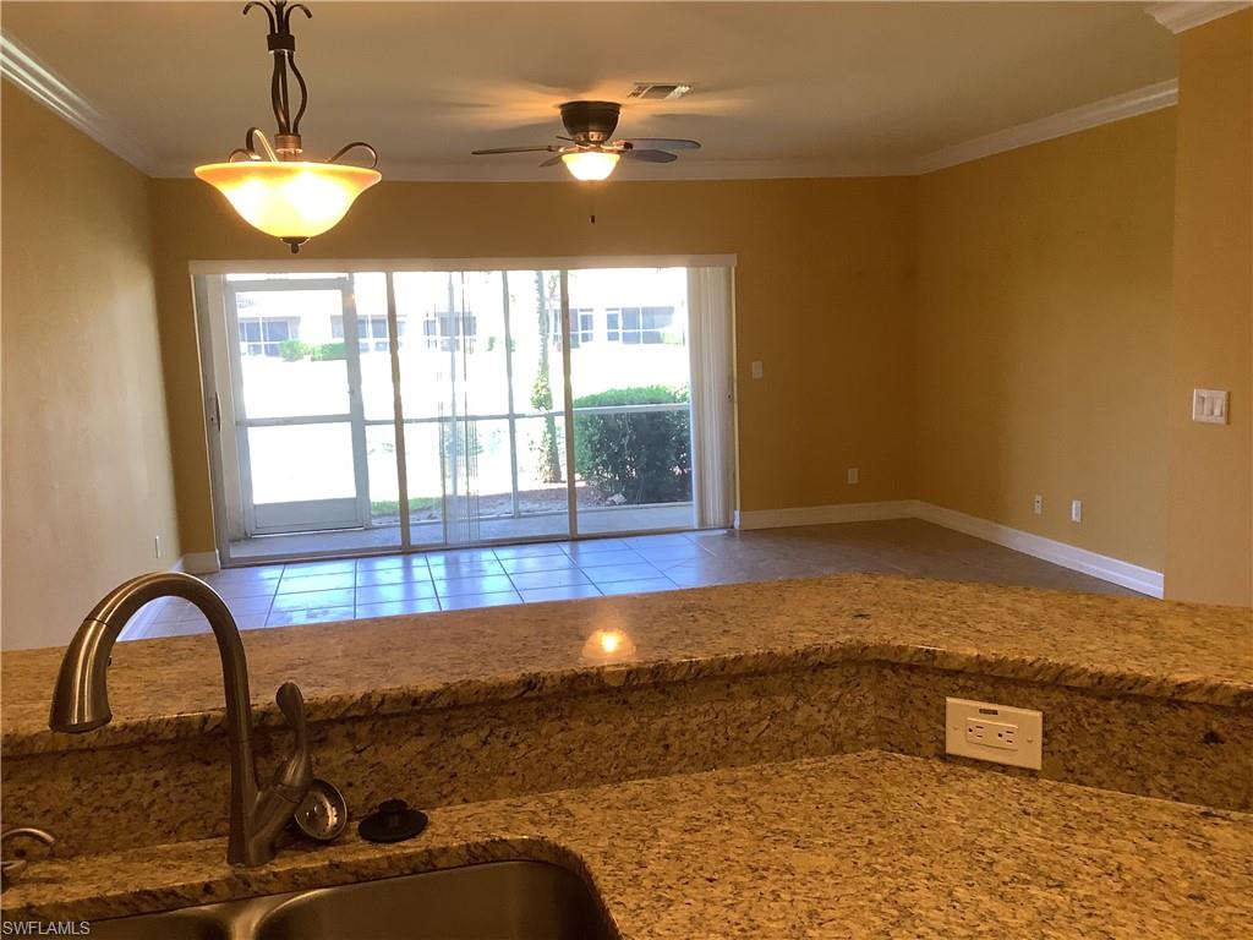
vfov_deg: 45.4
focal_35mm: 31
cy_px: 470
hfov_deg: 58.4
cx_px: 626
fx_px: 1122
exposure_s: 1/50
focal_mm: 3.3
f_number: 2.4
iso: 64
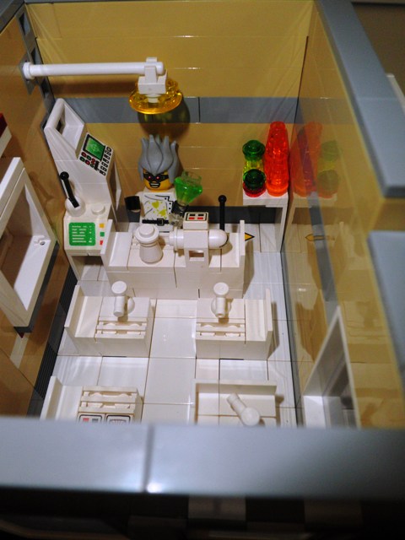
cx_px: 202
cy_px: 270
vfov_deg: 67.3
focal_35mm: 26
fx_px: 406
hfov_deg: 53.1
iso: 160
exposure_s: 1/30
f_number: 7.9
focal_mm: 4.7
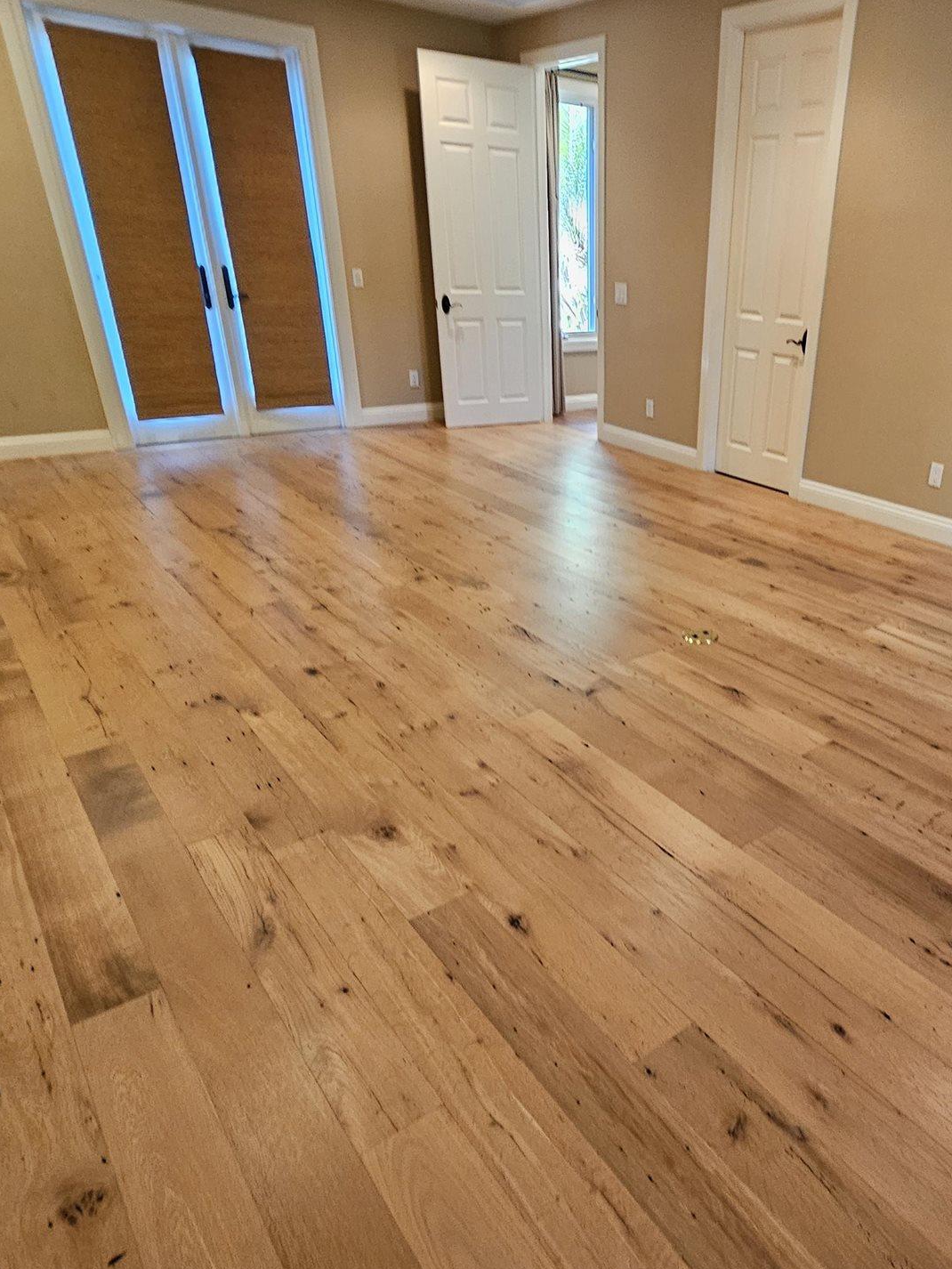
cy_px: 696
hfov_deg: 60.9
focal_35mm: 21
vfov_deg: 78.8
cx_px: 682
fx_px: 770
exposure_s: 1/30
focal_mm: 2.2
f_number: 2.2
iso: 320
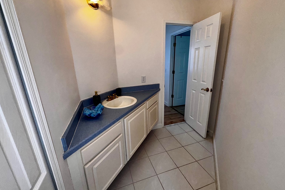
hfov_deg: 100.4
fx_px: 119
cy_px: 94
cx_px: 142
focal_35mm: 15
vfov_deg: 77.3
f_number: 2.2
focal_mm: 2.22
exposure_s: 1/120
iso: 125
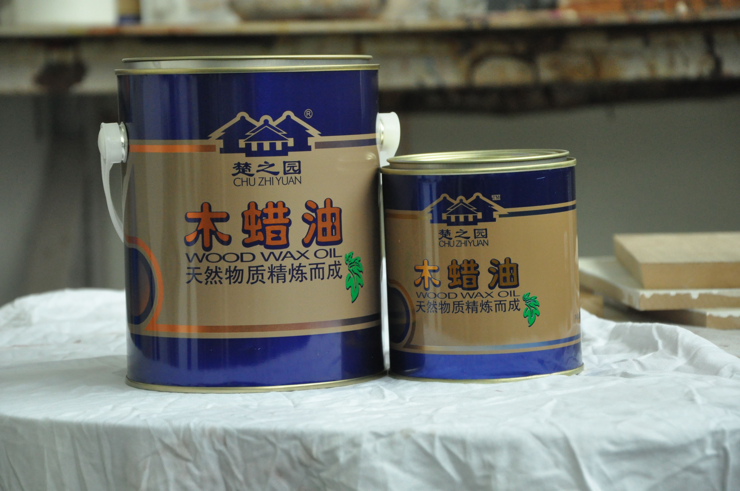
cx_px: 370
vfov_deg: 10.1
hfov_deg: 15.2
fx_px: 2772
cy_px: 246
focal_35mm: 135
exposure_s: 1/160
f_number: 5.6
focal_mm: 90
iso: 2000
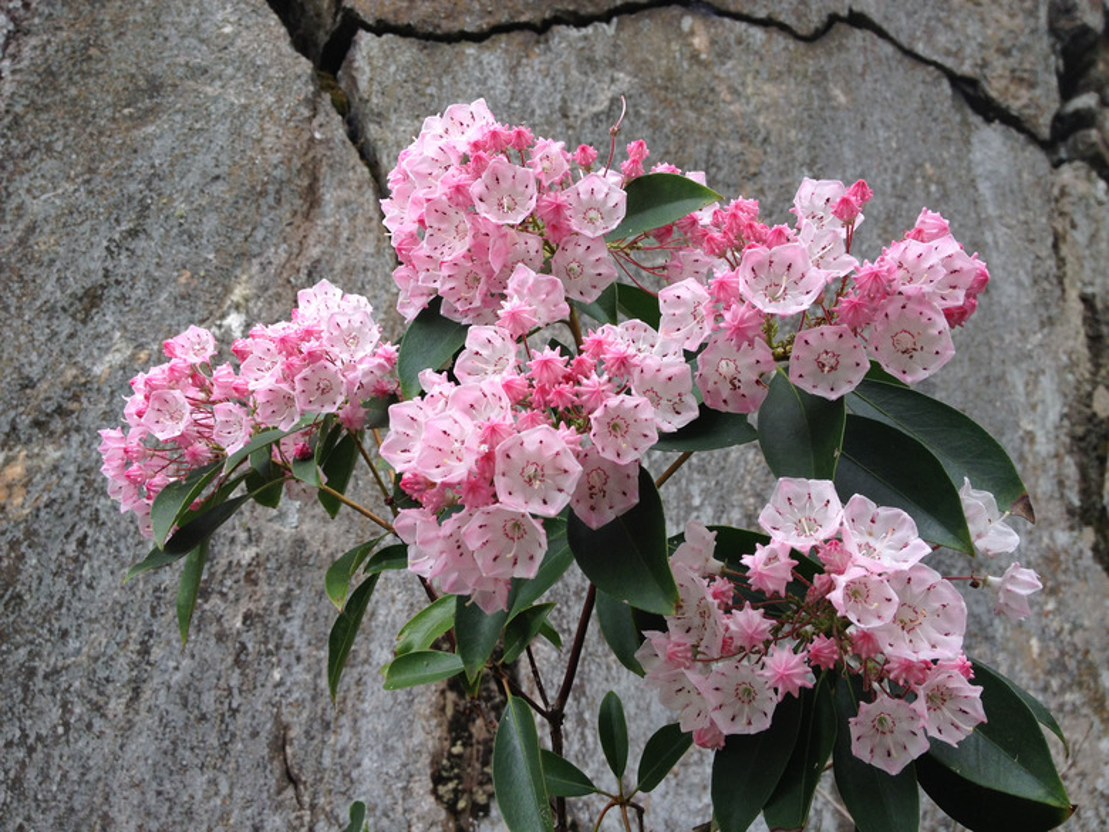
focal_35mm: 35
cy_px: 416
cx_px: 554
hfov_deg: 52.6
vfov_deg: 40.7
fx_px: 1121
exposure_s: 1/238
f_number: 2.4
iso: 64
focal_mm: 4.28
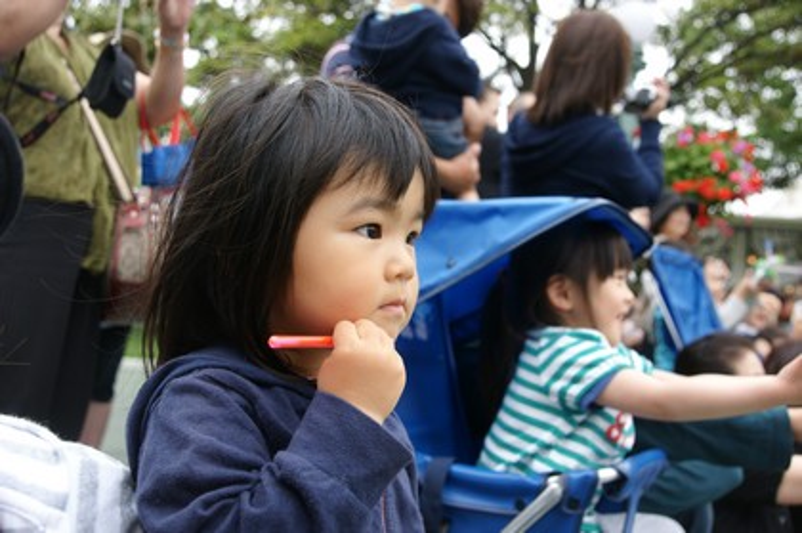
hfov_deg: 53.2
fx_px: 801
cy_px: 266
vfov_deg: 36.8
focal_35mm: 36
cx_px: 401
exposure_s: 1/125
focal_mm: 24
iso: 200
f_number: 4.5
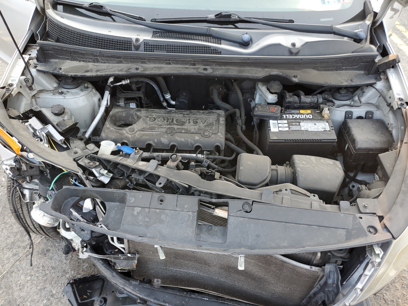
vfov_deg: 53.1
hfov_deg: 67.3
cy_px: 153
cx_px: 204
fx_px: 306
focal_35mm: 26
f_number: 1.5
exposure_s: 1/141
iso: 50
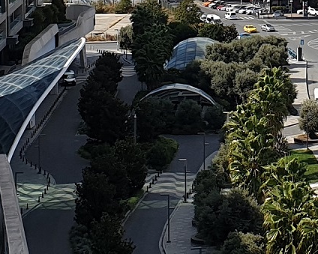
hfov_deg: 14.2
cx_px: 337
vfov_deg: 11.4
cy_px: -57
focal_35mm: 133
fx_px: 1251
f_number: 2.4
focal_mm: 4.3
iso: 50
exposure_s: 1/1642
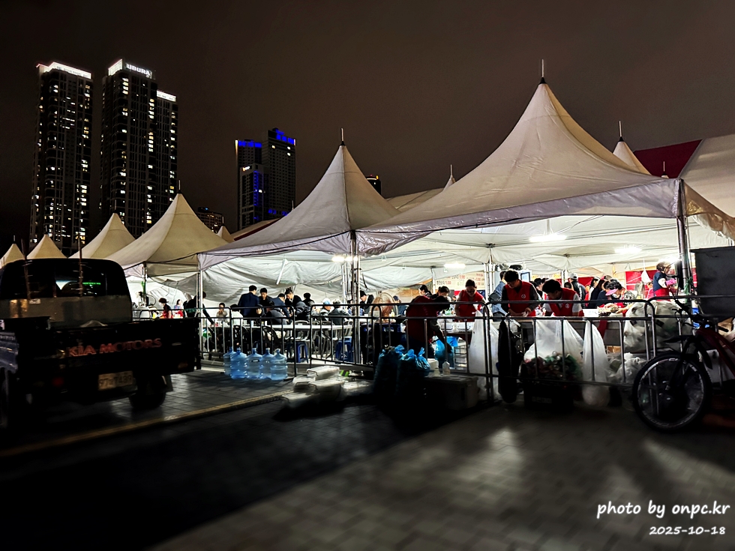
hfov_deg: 71.6
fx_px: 510
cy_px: 276
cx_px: 368
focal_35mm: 24
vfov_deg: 56.8
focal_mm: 6.76
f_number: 1.78
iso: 800
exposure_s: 1/44
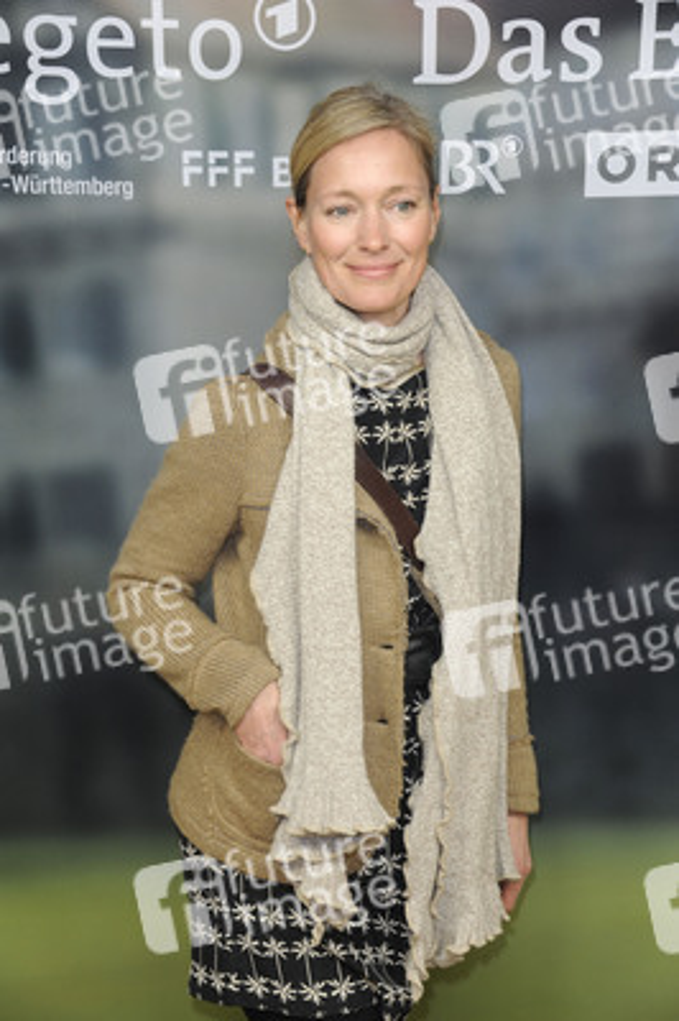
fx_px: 2210
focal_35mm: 78
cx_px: 340
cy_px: 510
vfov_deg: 26.0
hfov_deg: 17.5
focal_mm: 78
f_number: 5.6
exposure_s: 1/200
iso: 640
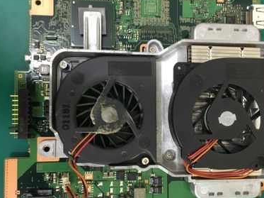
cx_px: 139
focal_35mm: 35
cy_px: 115
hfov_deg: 52.6
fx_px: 267
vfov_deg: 40.5
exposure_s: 1/33
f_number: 2.2
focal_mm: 4.15
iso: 80
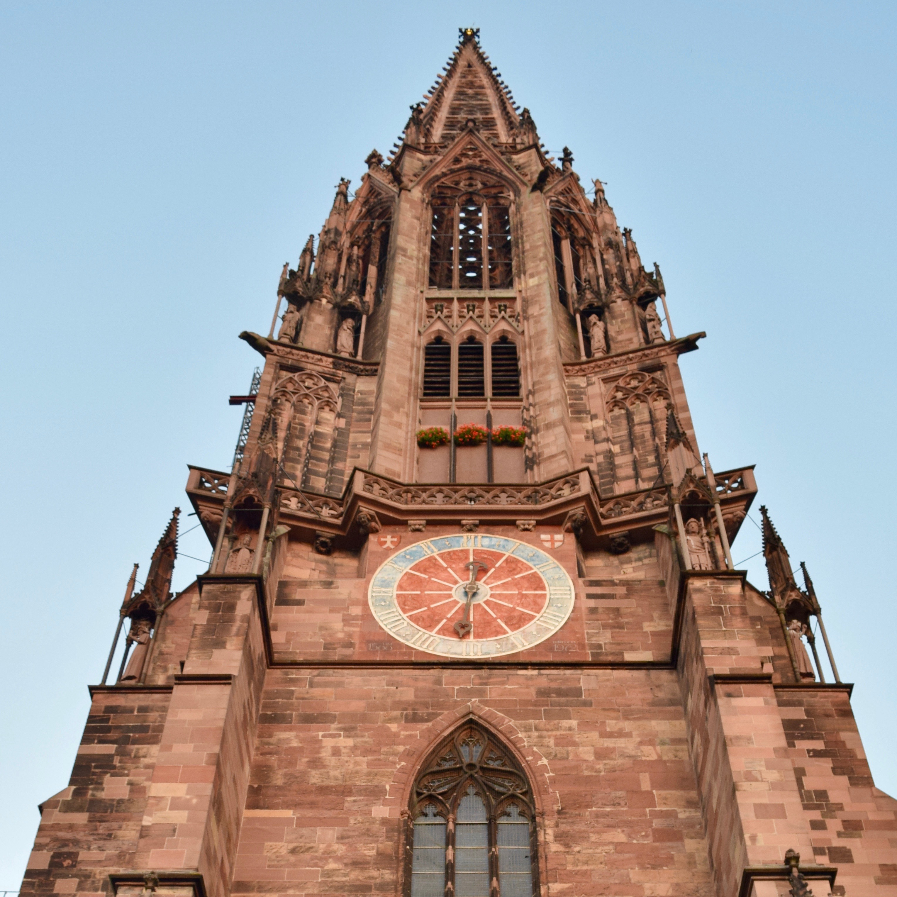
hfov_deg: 37.5
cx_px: 464
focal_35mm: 45
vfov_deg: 35.7
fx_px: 1319
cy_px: 774
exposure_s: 1/100
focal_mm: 18
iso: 400
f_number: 5
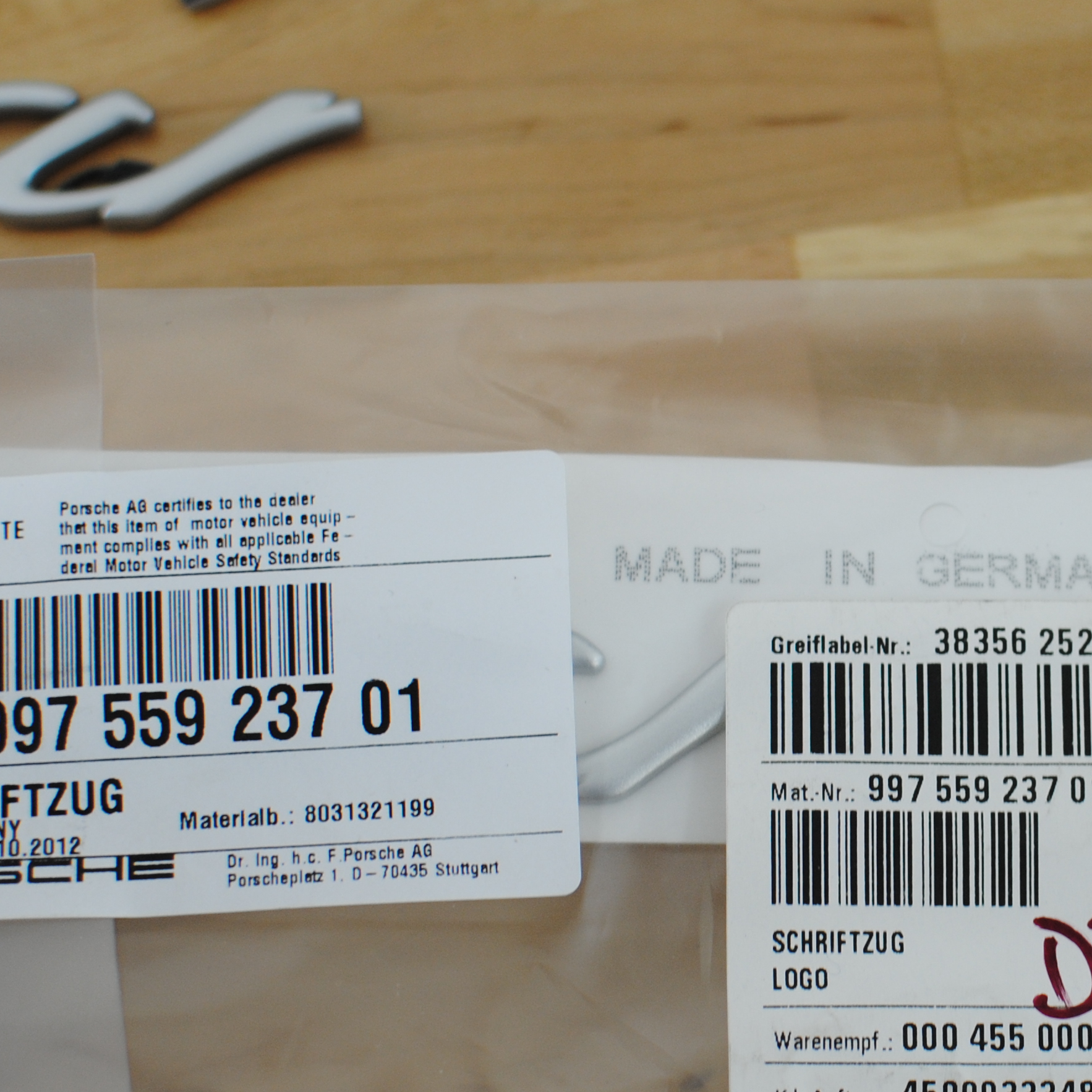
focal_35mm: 98
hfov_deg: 17.6
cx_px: 898
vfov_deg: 17.7
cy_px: 639
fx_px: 3495
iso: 200
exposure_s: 1/50
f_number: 3.5
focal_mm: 35
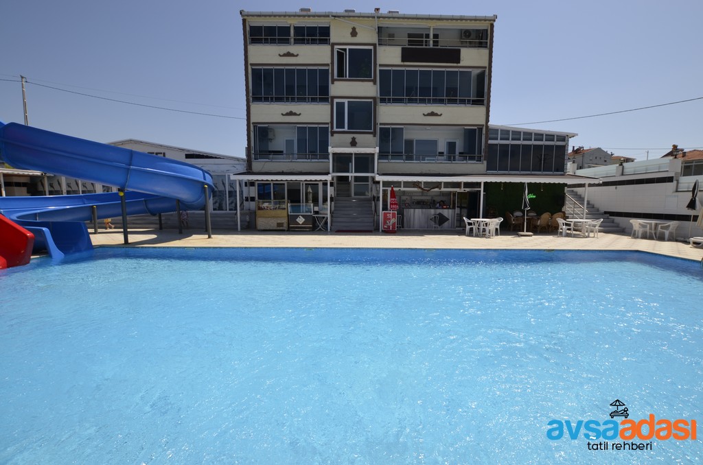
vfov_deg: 77.1
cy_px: 232
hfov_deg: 100.5
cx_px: 352
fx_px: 292
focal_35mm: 15
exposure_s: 1/200
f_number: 11
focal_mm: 10
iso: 100
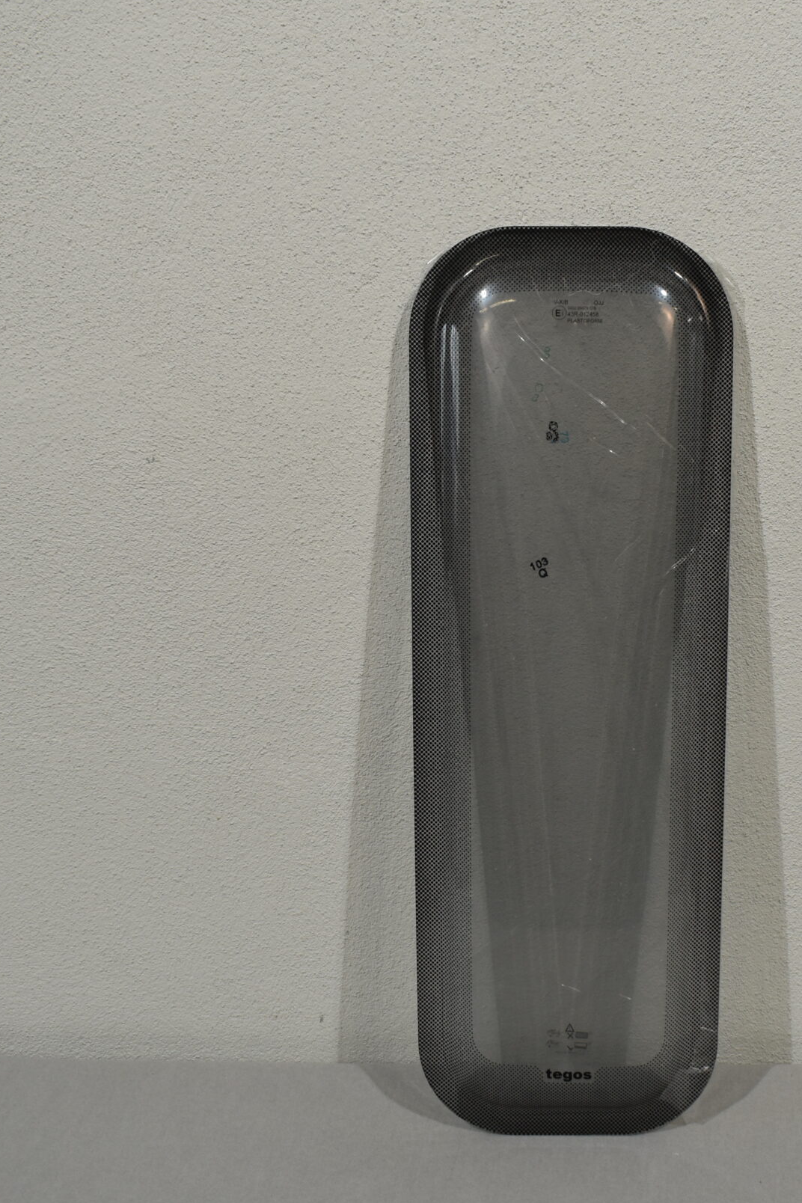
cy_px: 636
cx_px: 575
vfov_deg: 45.4
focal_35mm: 43
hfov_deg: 30.8
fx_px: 1437
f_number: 5.6
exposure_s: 1/125
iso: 320
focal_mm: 18
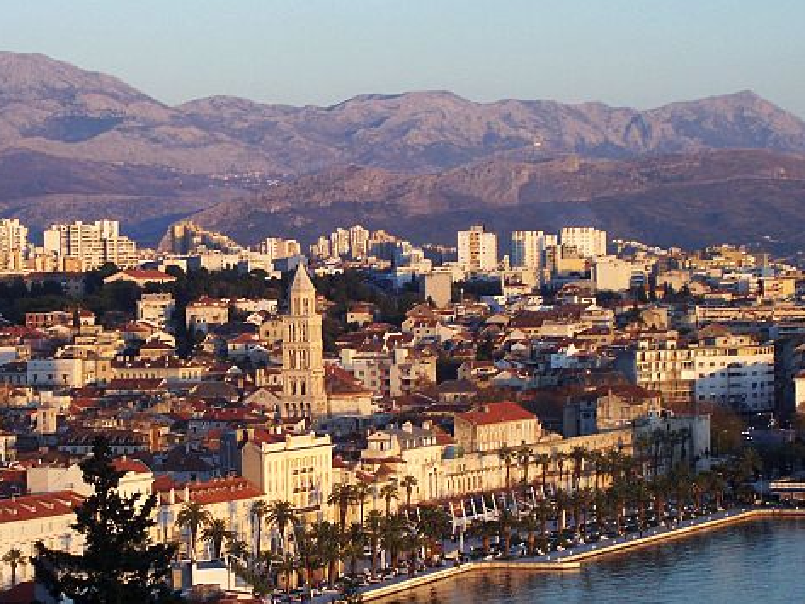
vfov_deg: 10.8
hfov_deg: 14.3
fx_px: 3210
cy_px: 311
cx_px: 318
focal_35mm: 138
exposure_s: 1/125
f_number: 4.6
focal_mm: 16.8
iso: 80
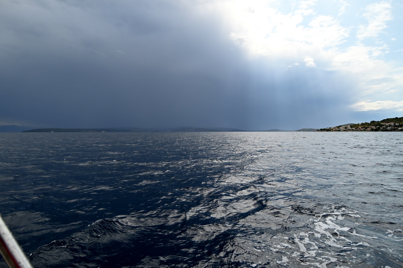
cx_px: 202
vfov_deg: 67.4
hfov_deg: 90.0
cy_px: 134
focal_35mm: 18
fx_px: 201
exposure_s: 1/4000
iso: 250
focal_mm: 12
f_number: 4
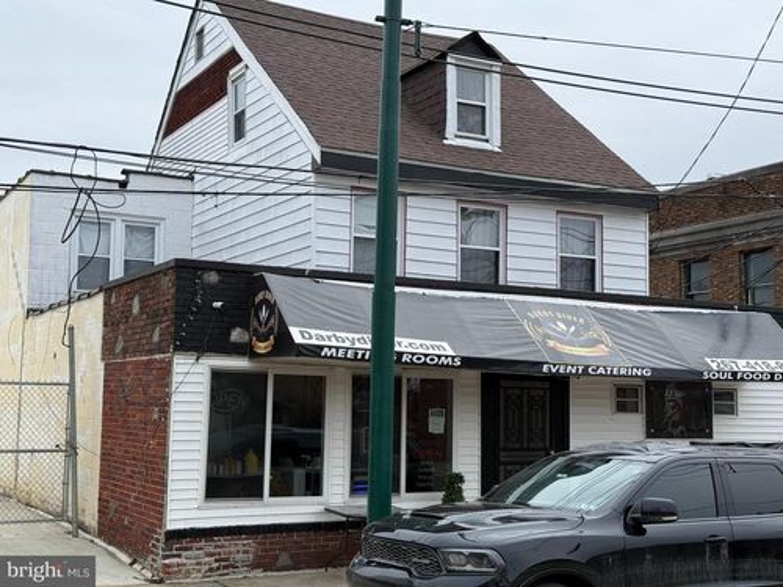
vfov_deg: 30.3
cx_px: 392
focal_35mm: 48
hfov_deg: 39.7
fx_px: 1086
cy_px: 294
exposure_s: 1/1931
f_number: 1.78
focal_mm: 6.76
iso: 64
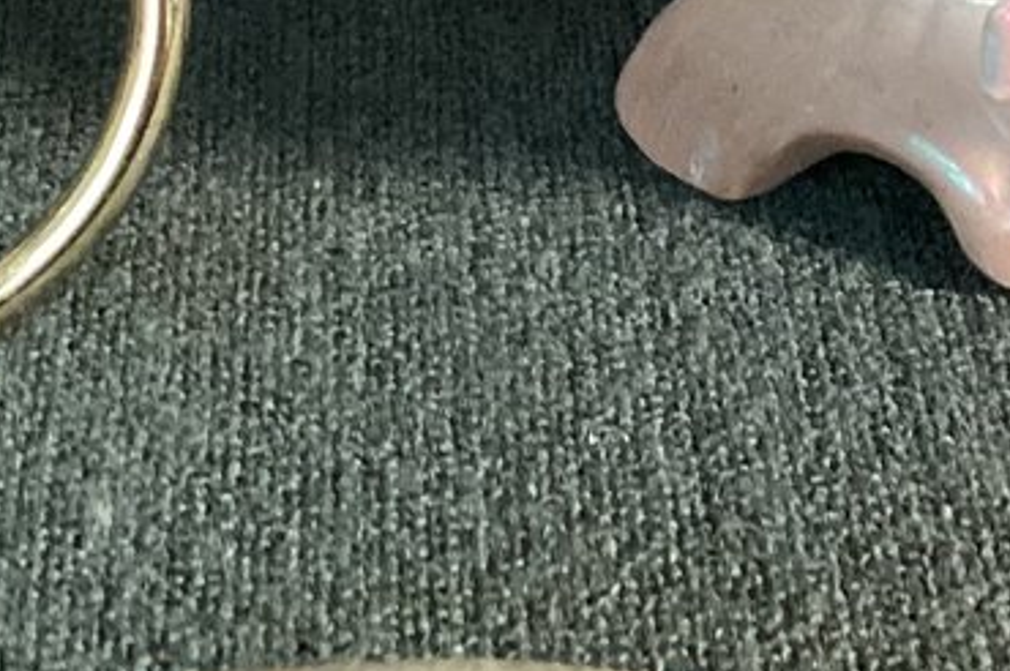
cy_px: -471
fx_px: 3700
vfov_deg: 9.9
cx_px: 848
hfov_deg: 15.4
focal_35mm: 132
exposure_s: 1/60
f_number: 2.4
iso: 250
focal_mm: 3.3
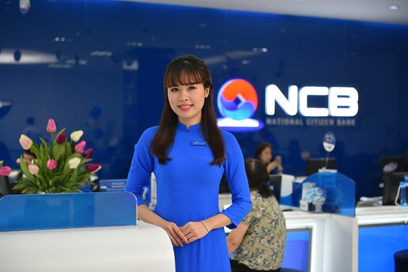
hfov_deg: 28.8
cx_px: 204
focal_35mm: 70
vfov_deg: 19.5
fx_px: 793
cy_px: 136
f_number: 3.5
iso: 320
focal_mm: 70
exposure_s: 1/80
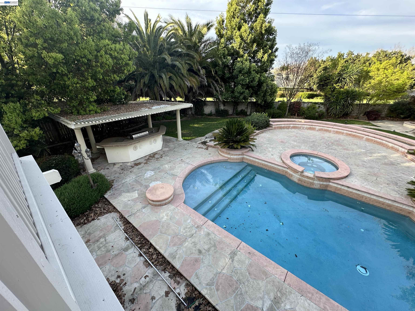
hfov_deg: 102.1
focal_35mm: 14
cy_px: 156
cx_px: 208
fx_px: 168
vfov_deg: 85.7
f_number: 2.2
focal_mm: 2.22
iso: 40
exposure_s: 1/184
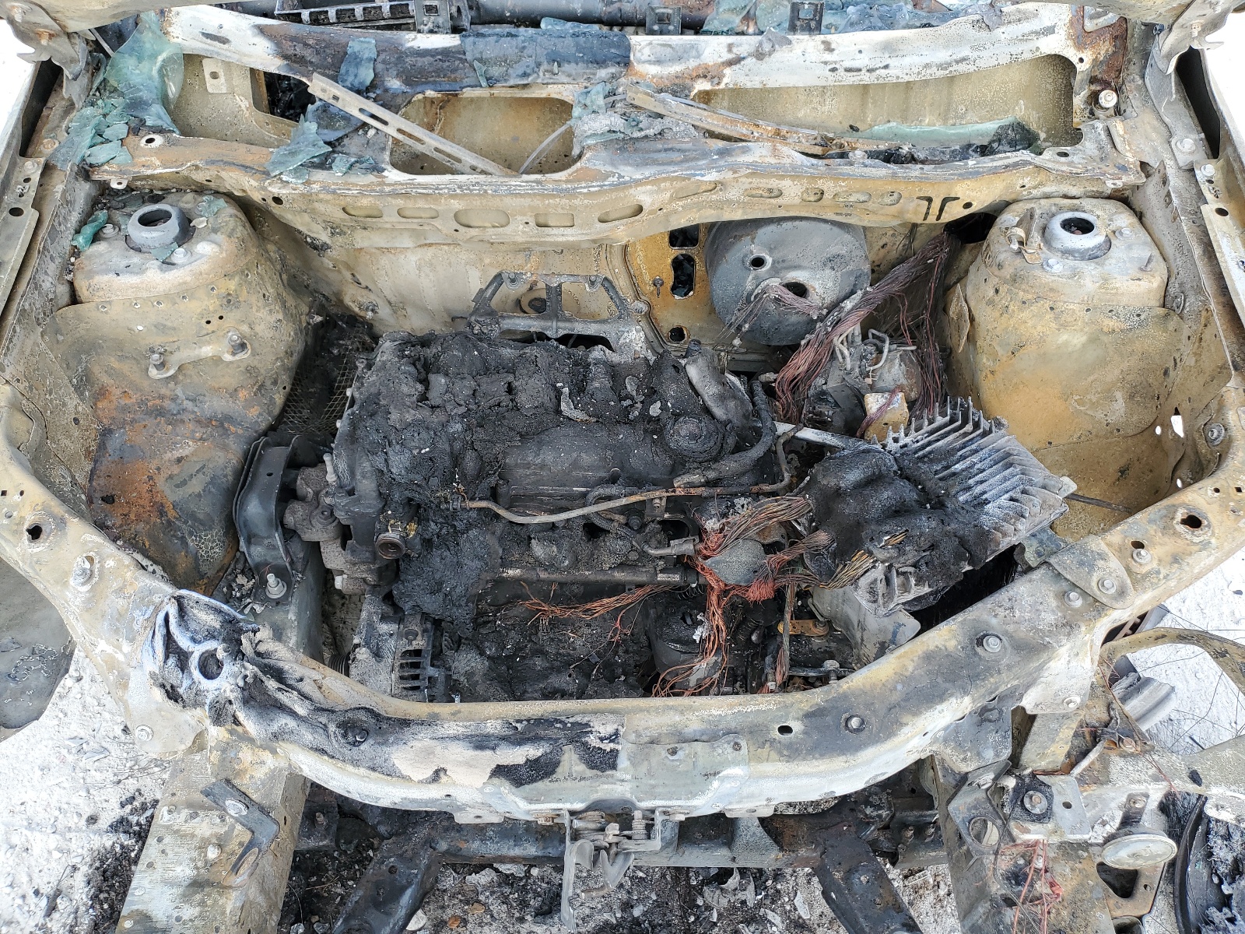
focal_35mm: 26
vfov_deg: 53.1
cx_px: 622
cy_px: 467
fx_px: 935
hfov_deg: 67.3
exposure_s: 1/192
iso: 50
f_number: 1.5
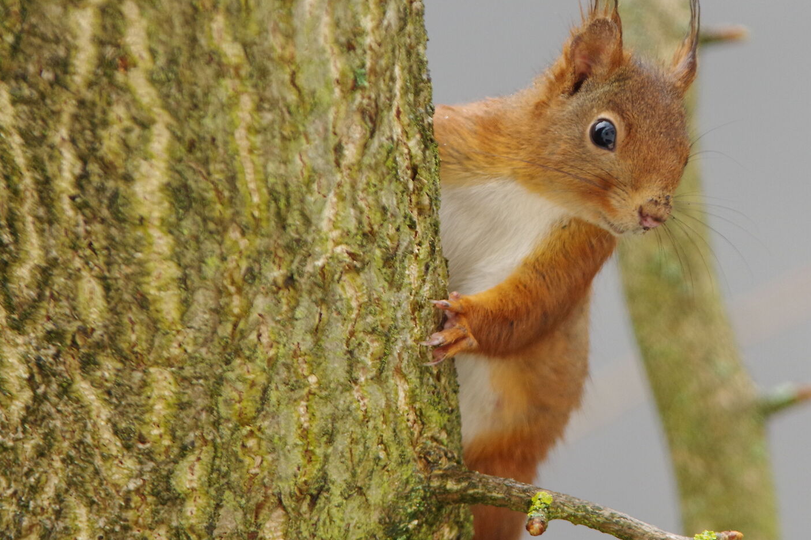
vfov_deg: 3.0
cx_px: 641
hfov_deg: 4.5
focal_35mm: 460
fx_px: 10361
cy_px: 155
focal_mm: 180
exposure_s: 1/500
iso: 800
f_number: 4
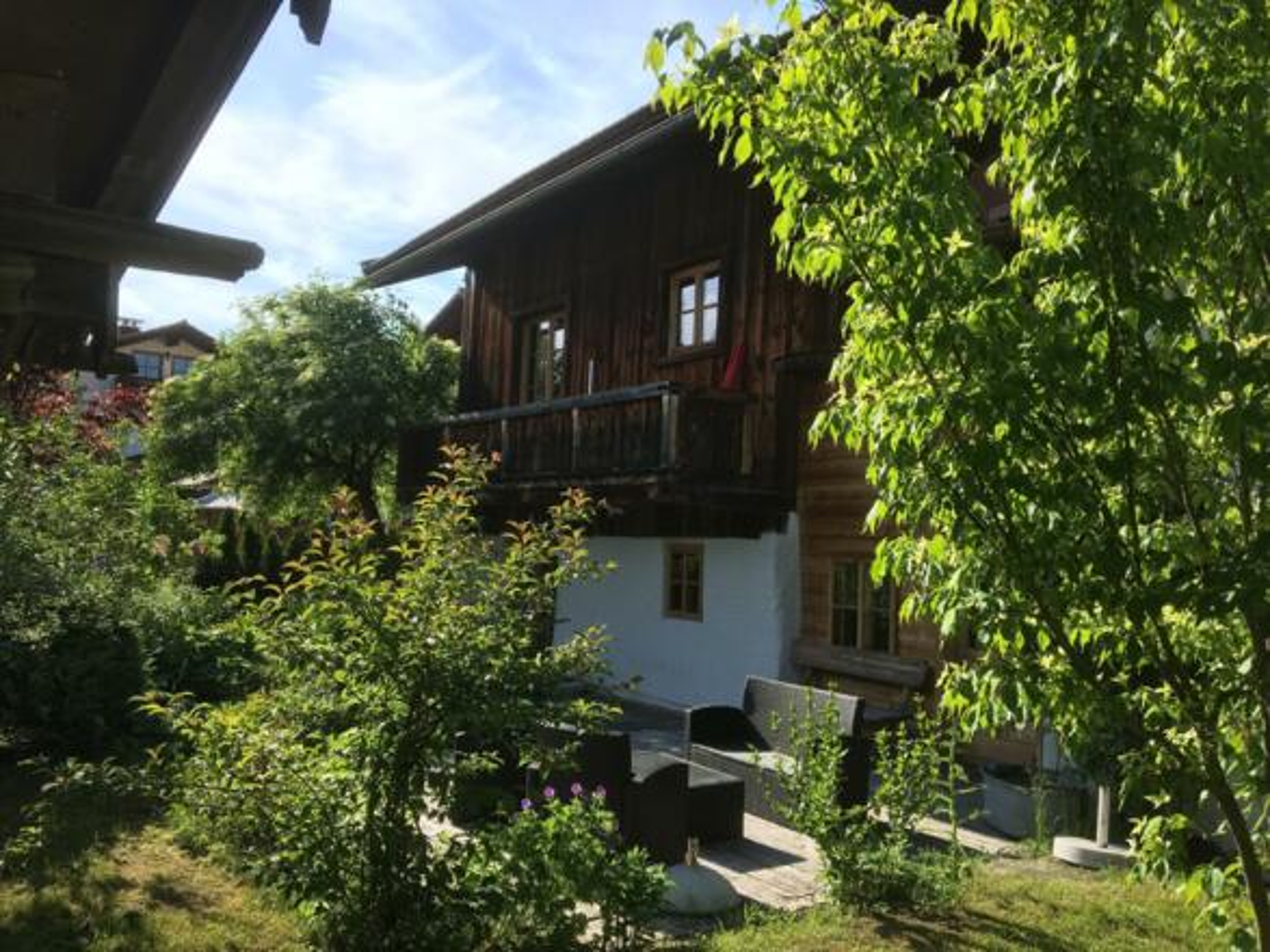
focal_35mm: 29
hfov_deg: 61.7
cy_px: 476
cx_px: 635
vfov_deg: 48.2
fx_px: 1064
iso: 25
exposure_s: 1/845
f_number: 2.2
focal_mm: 4.15
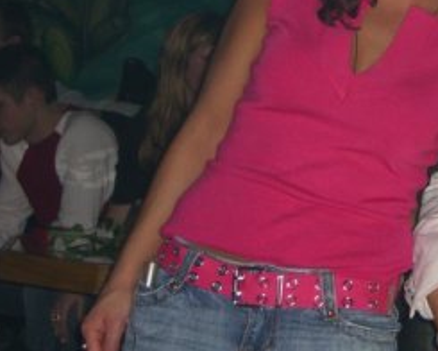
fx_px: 1763
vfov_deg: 11.3
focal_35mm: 136
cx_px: 522
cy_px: 9
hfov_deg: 13.8
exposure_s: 1/60
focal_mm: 11.8
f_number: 3.6
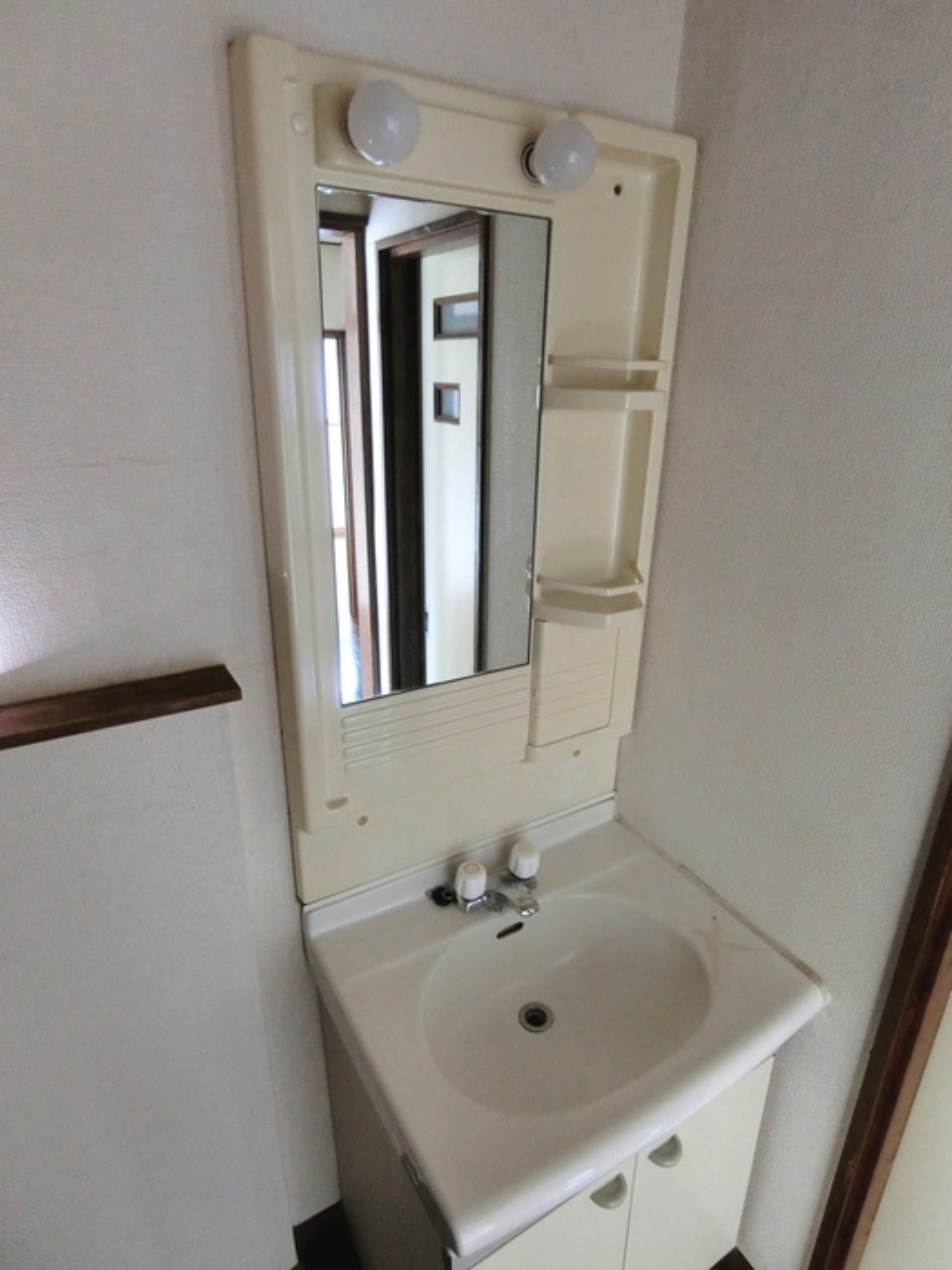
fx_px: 697
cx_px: 476
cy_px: 635
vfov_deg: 84.7
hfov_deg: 68.7
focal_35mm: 19
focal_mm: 4.06
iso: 500
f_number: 2.7
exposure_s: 1/30
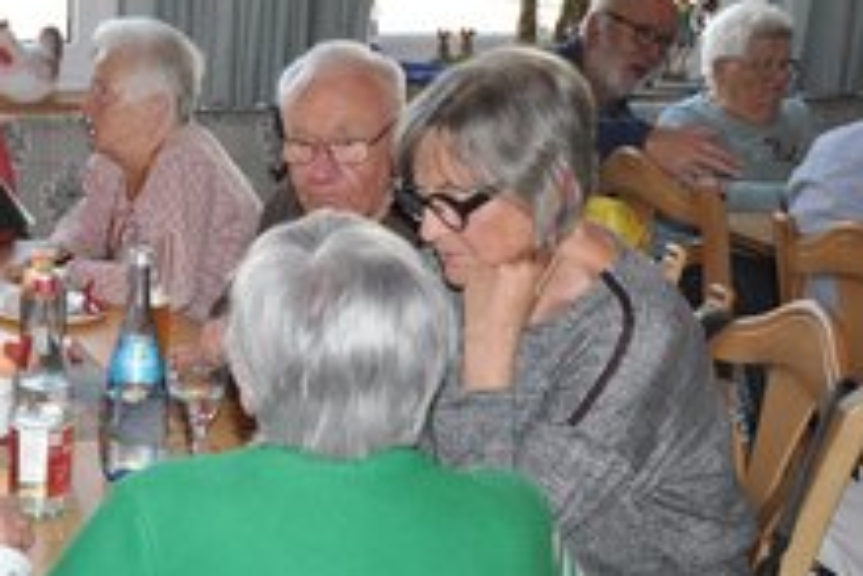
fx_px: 1583
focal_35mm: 66
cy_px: 270
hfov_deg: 28.5
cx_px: -8
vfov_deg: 20.6
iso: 640
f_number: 3.8
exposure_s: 1/125
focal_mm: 21
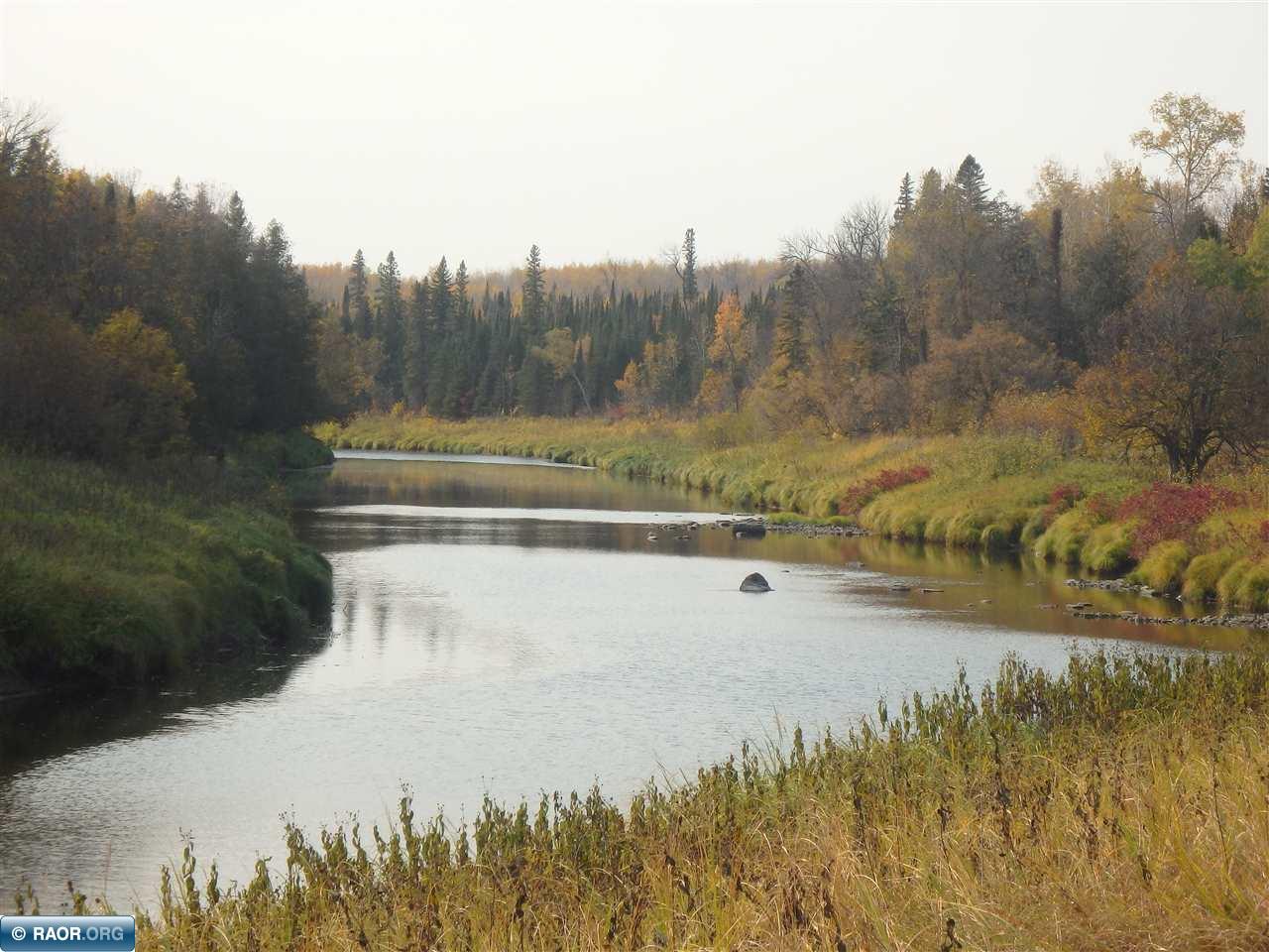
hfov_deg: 20.7
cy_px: 476
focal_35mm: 95
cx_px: 634
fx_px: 3483
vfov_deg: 15.6
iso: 125
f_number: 5.6
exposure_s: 1/500
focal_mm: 17
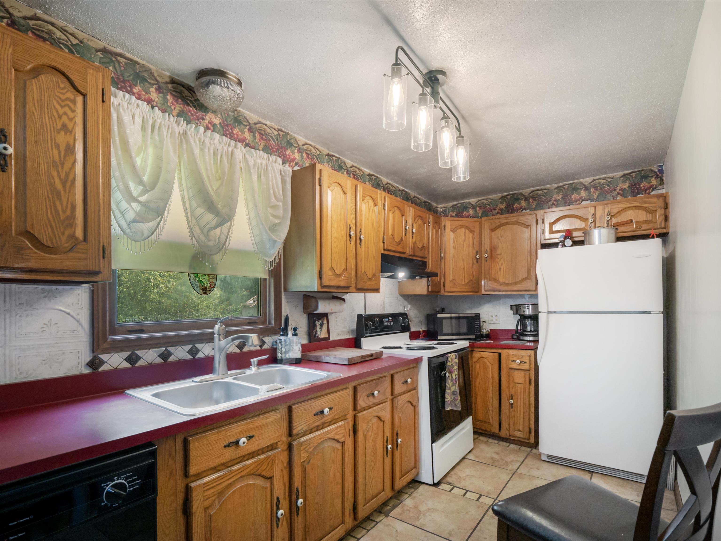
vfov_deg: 78.2
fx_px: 333
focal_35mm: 16
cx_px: 360
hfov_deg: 94.5
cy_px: 270
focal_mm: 8
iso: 800
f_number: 2.8
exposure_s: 1/60
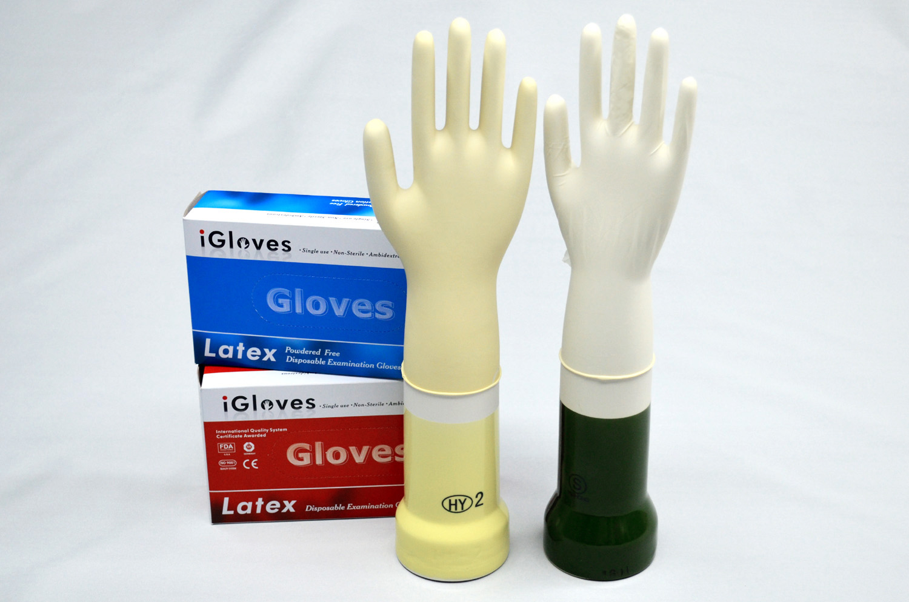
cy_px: 301
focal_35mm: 52
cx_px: 454
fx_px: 1323
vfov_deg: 25.6
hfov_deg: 37.9
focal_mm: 35
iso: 400
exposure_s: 1/100
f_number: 5
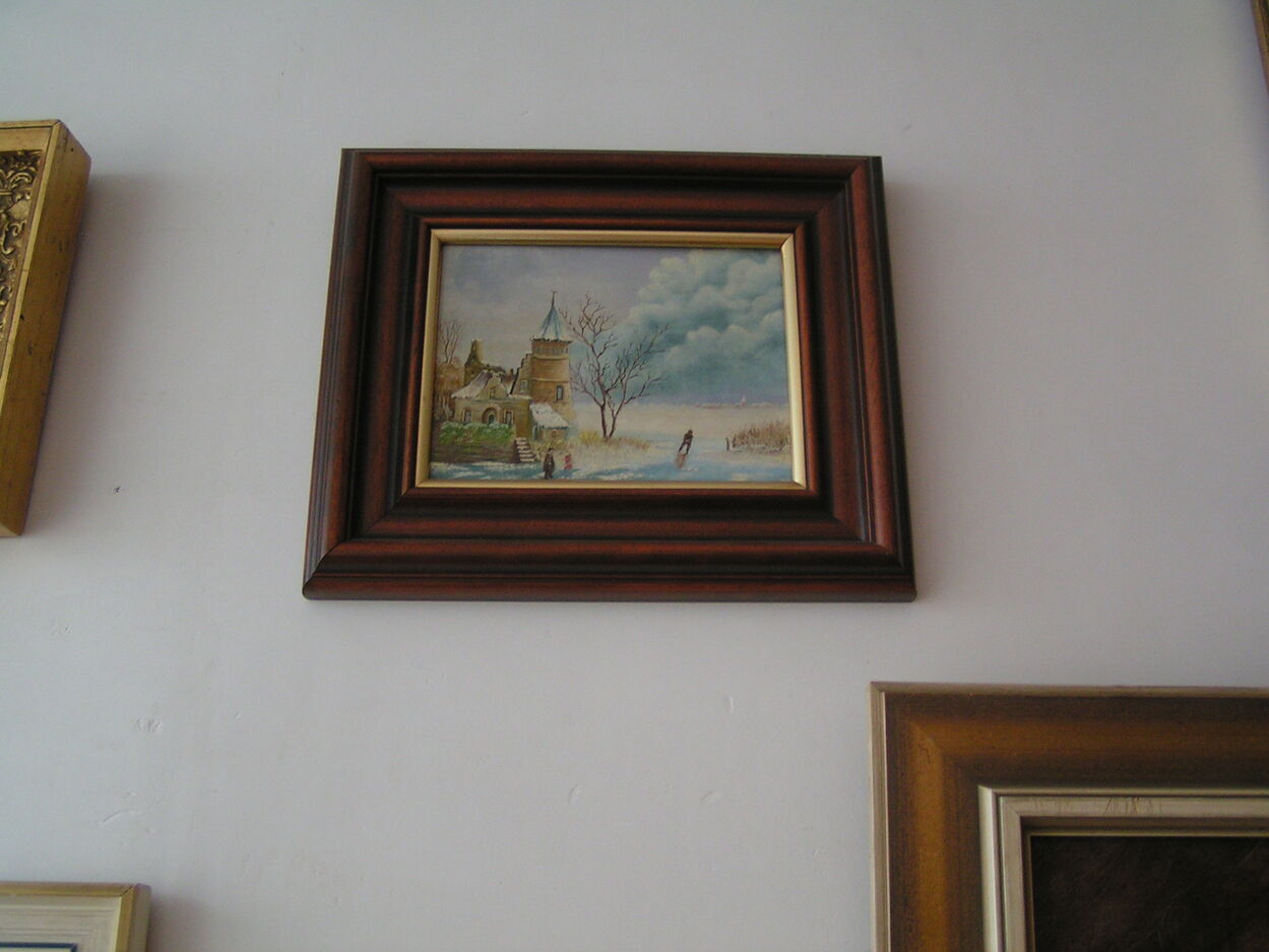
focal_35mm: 28
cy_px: 476
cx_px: 634
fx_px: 1027
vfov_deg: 49.8
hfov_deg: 63.4
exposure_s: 1/40
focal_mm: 4.4
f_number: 2.8
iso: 100
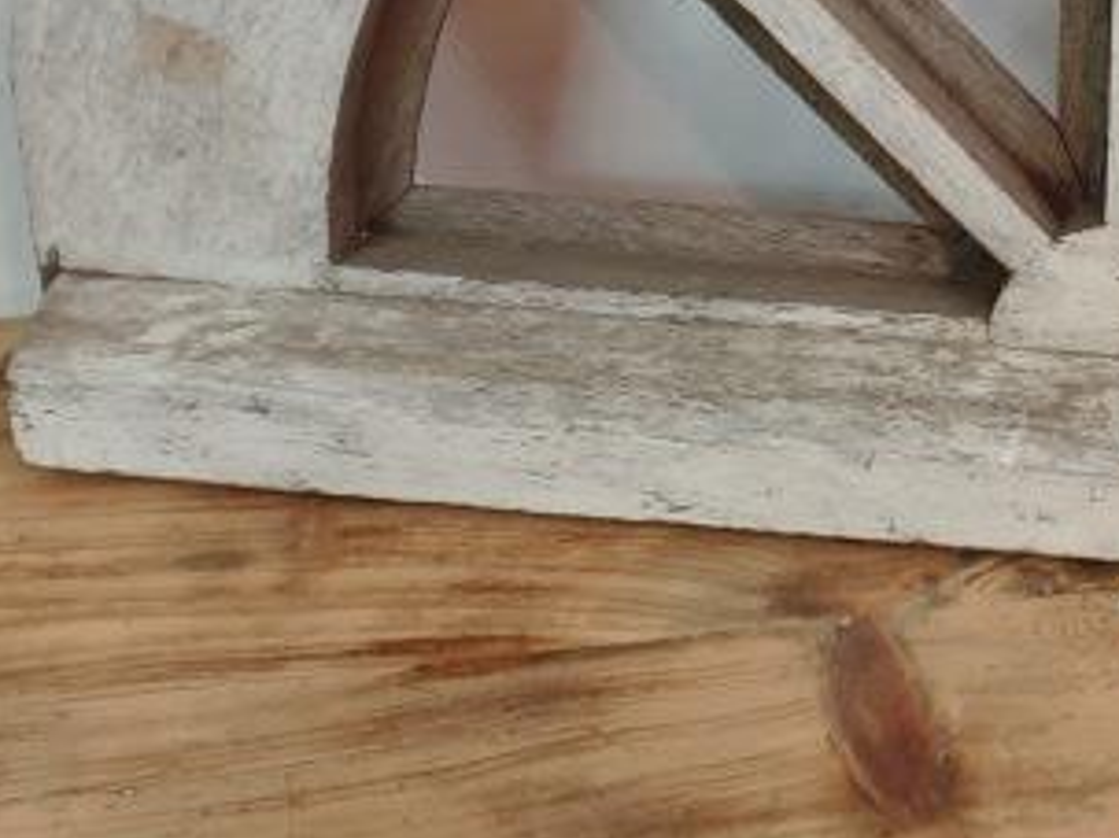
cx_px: 1171
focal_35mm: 88
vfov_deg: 16.7
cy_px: 221
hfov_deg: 21.3
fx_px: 2844
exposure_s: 1/50
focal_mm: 4.3
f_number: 1.5
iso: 200
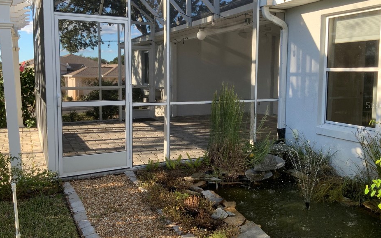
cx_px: 194
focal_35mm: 34
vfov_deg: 37.2
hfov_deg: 56.7
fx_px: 353
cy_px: 105
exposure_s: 1/422
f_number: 1.8
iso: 16
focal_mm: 3
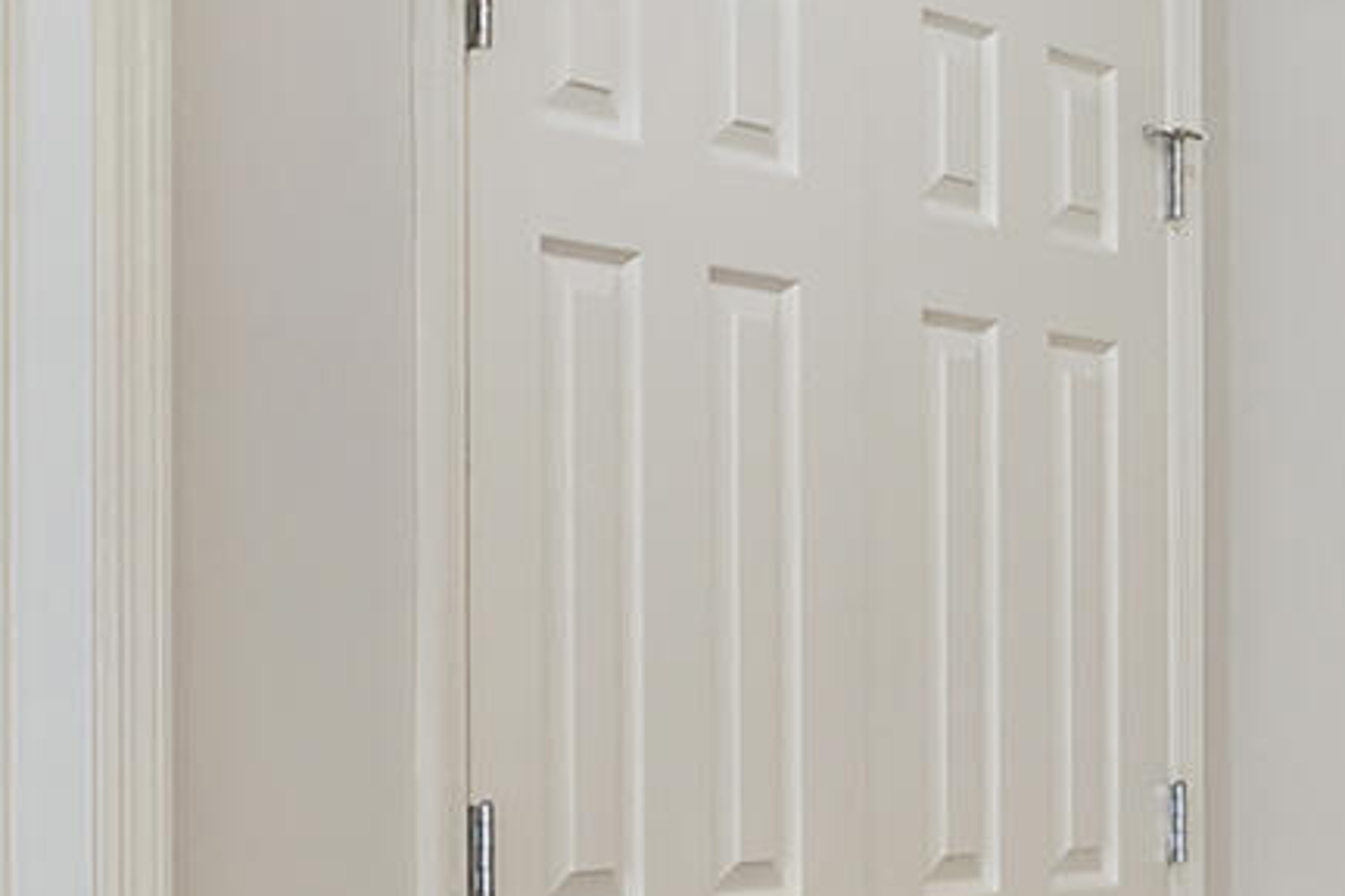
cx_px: 3372
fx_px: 4147
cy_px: 756
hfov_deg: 13.1
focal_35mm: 111
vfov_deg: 12.3
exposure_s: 1/6
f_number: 8
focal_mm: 16
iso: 800
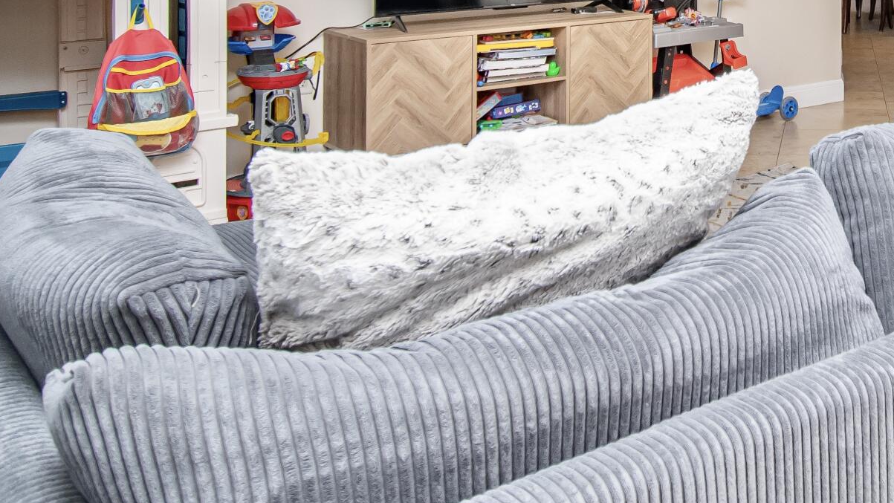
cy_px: -115
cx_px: 764
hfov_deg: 41.1
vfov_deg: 23.1
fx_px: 1114
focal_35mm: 47
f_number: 4.8
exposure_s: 1/100
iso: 800
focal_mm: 12
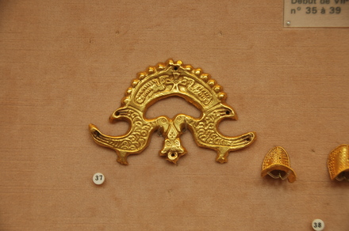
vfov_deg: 15.1
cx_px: 174
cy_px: 116
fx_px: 871
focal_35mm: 90
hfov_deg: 22.7
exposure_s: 1/4
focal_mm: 60
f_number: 5
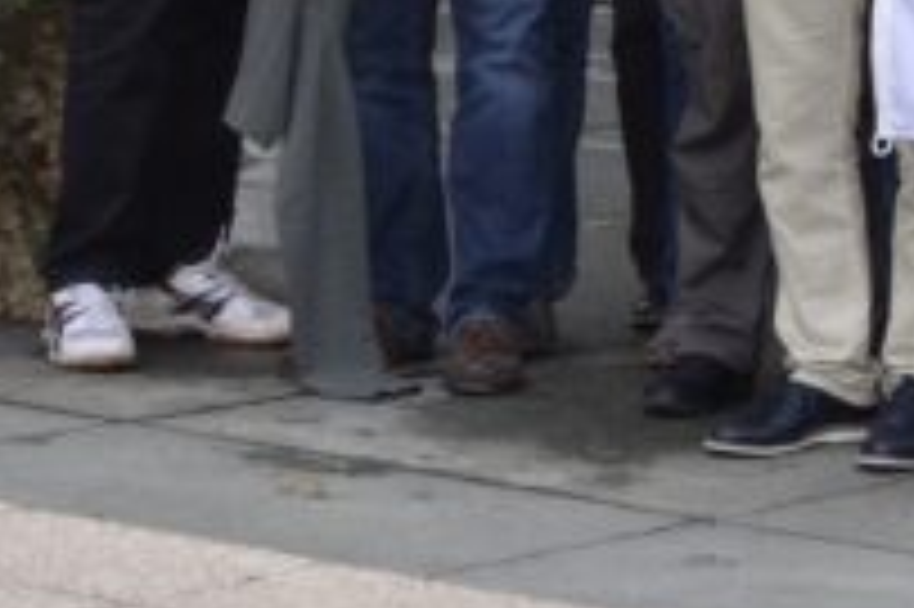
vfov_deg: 7.2
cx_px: 1616
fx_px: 4592
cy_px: -694
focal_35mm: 181
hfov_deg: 10.7
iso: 400
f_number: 5.6
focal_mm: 24
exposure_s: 1/250
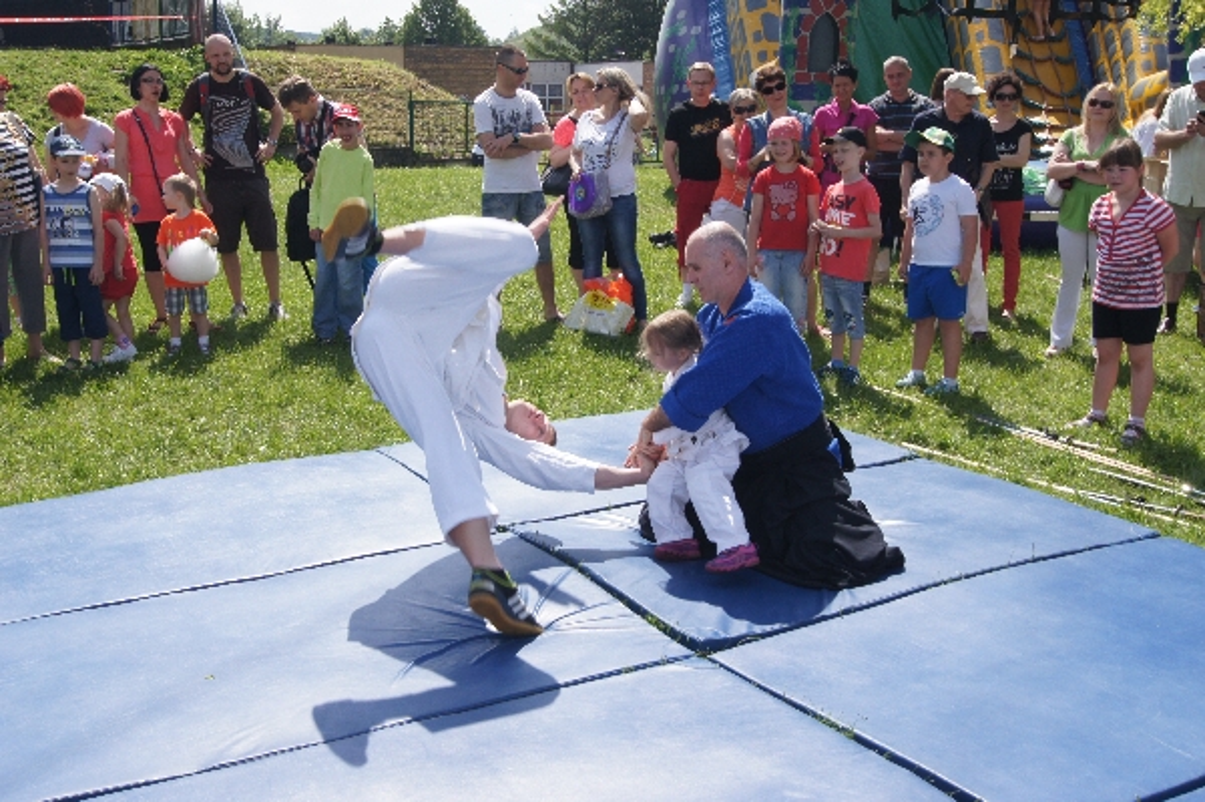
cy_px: 401
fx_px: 1304
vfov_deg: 34.2
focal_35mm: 39
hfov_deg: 49.6
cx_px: 602
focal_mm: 26
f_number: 16
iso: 200
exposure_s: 1/160
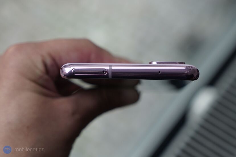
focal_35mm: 50
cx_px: 118
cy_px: 78
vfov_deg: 27.0
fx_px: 328
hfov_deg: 39.6
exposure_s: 1/250
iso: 500
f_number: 4.5
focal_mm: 50
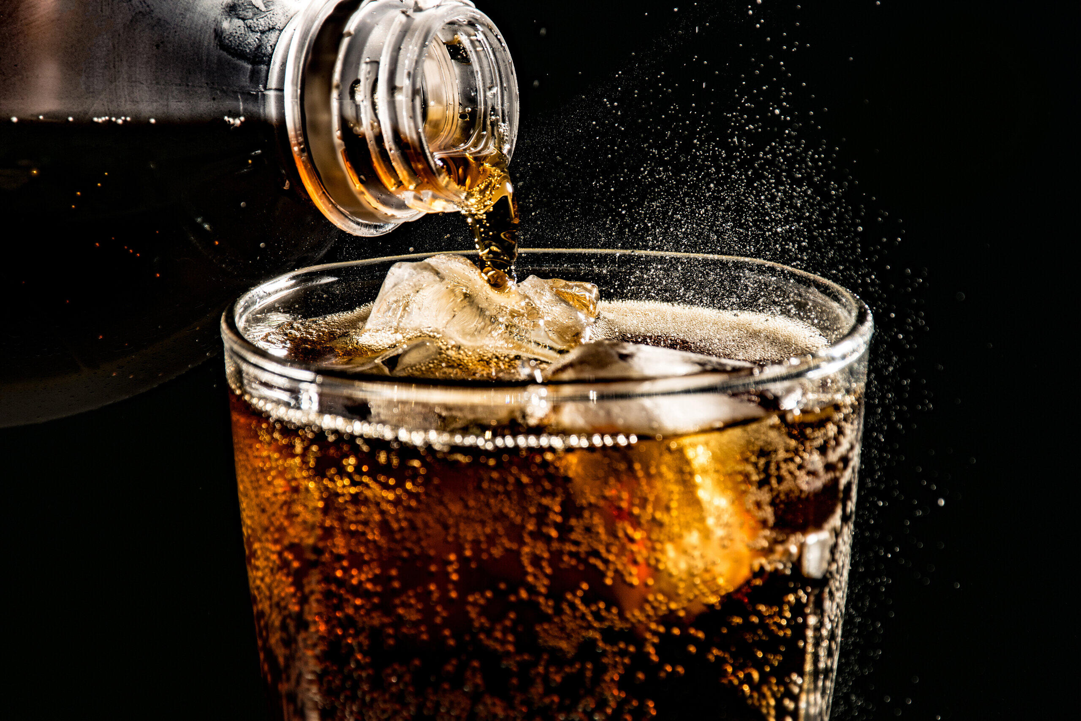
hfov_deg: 9.8
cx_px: 540
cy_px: 360
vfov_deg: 6.5
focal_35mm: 210
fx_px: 6306
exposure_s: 1/200
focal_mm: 140
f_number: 13
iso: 100
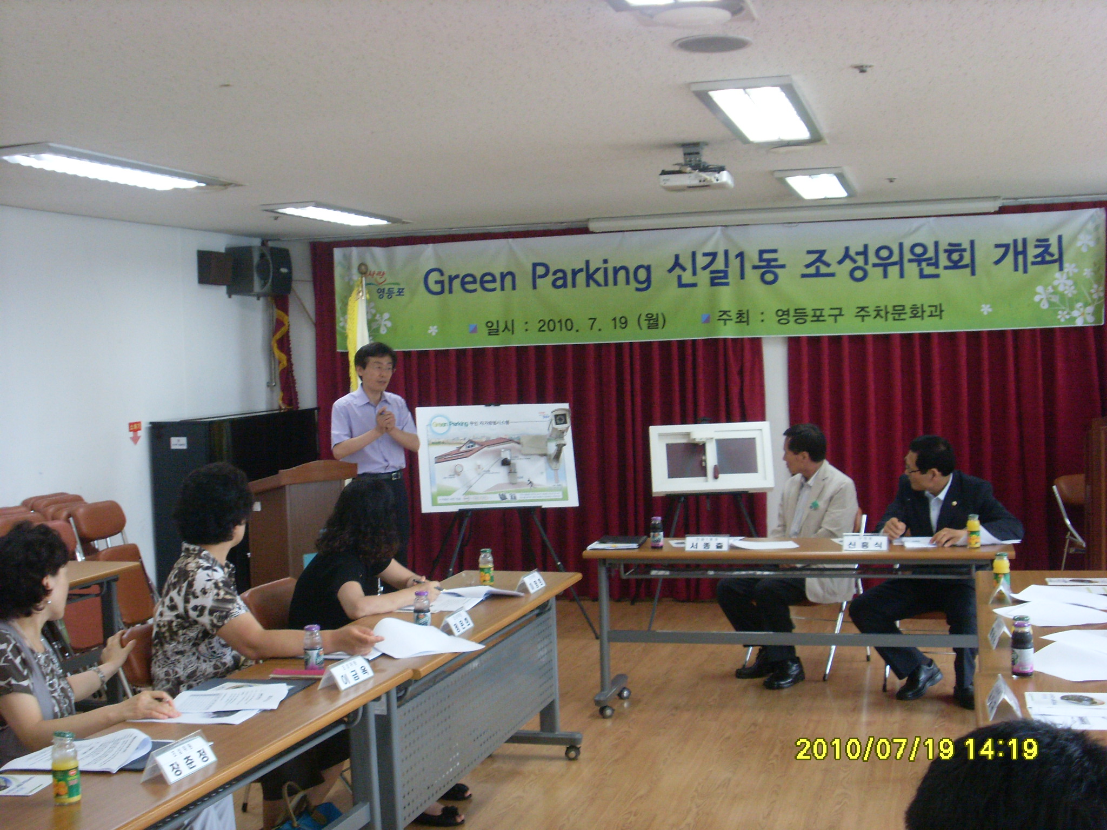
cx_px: 554
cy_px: 415
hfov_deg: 38.9
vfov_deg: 29.7
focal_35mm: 49
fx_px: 1567
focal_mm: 8.1
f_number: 3.5
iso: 200
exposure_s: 1/45
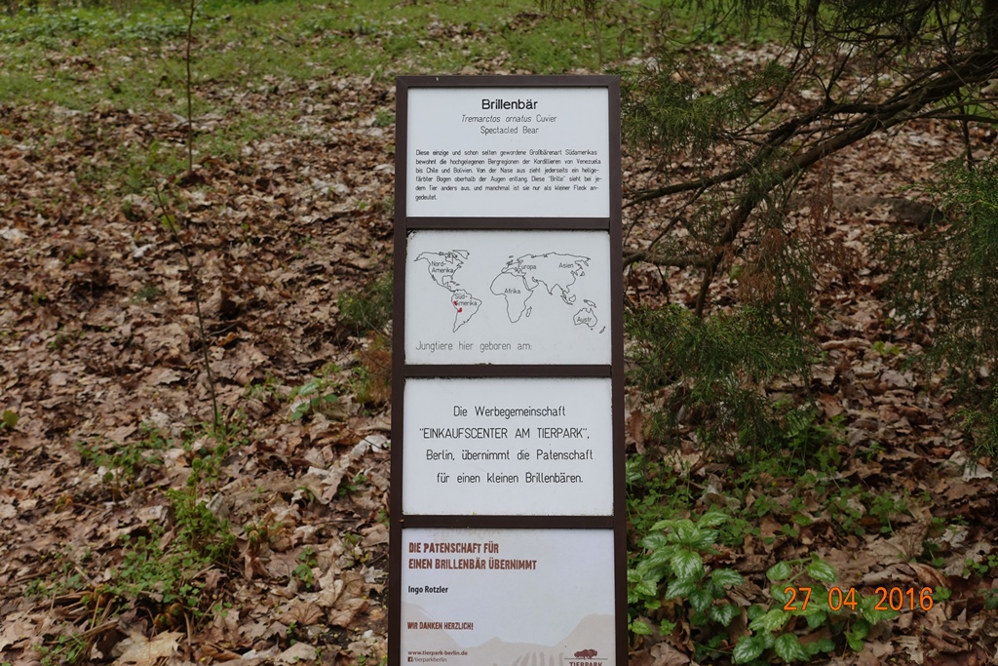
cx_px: 499
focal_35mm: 47
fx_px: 1303
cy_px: 333
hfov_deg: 41.9
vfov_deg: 28.7
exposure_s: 1/80
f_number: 5.6
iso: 125
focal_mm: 17.27
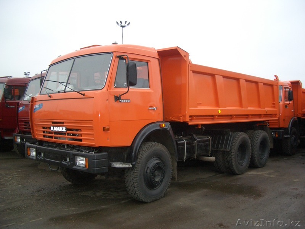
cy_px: 114
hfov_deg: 52.6
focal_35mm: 35
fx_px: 308
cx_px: 152
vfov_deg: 40.7
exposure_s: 1/250
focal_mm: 5.8
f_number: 2.6
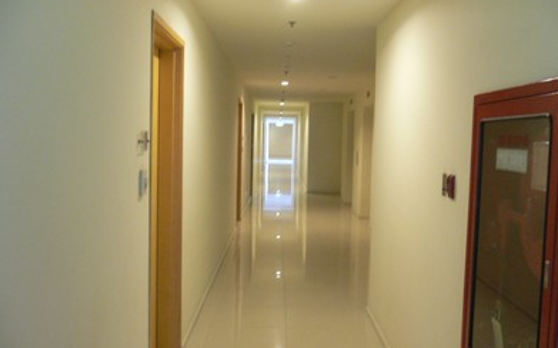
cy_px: 171
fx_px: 578
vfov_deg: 33.5
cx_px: 284
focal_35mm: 38
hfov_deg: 51.6
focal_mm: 5.8
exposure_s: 1/8
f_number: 2.8
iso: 200
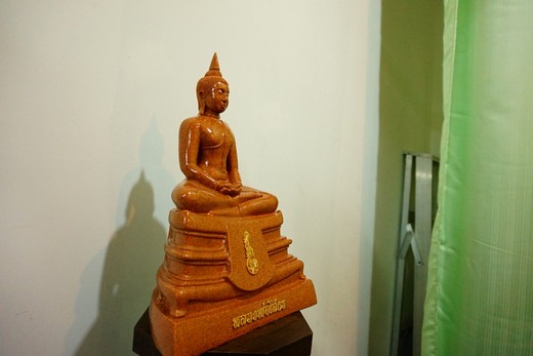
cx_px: 266
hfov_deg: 73.7
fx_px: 355
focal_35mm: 24
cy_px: 178
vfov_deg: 53.2
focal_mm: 16
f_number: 3.5
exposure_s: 1/80
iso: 2000
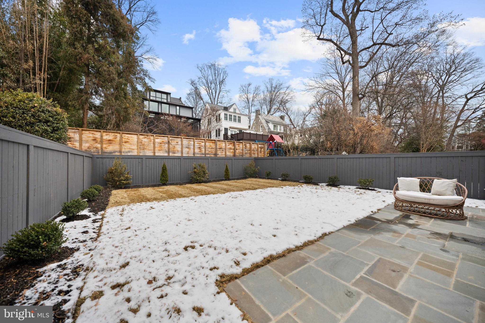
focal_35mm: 12
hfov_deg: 112.6
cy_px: 162
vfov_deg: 90.0
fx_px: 162
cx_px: 242
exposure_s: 1/2000
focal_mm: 12
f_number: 2.8
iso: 200
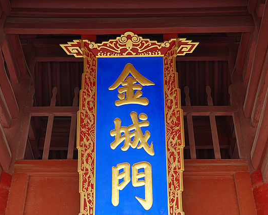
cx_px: 133
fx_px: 484
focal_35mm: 61
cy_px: 141
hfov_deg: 31.0
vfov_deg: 24.9
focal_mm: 15.9
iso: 125
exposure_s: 1/60
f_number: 4
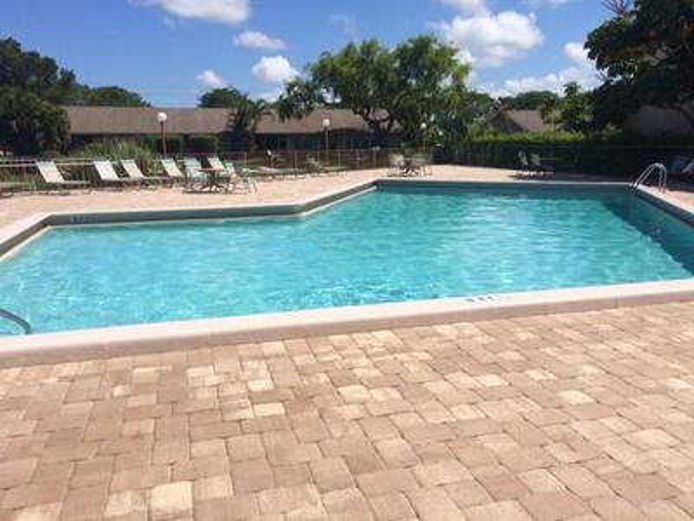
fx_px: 581
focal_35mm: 29
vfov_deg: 48.2
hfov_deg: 61.7
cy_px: 260
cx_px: 347
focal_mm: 4.15
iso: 32
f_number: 2.2
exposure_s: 1/4115
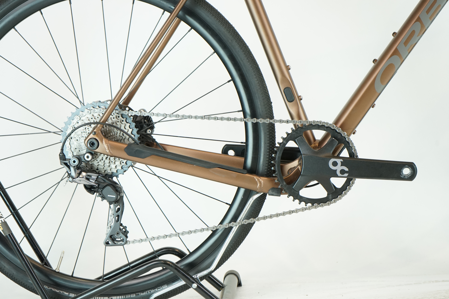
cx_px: 224
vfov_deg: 19.5
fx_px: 873
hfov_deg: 28.8
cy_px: 150
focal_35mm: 70
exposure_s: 1/200
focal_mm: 70
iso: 2000
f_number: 6.3
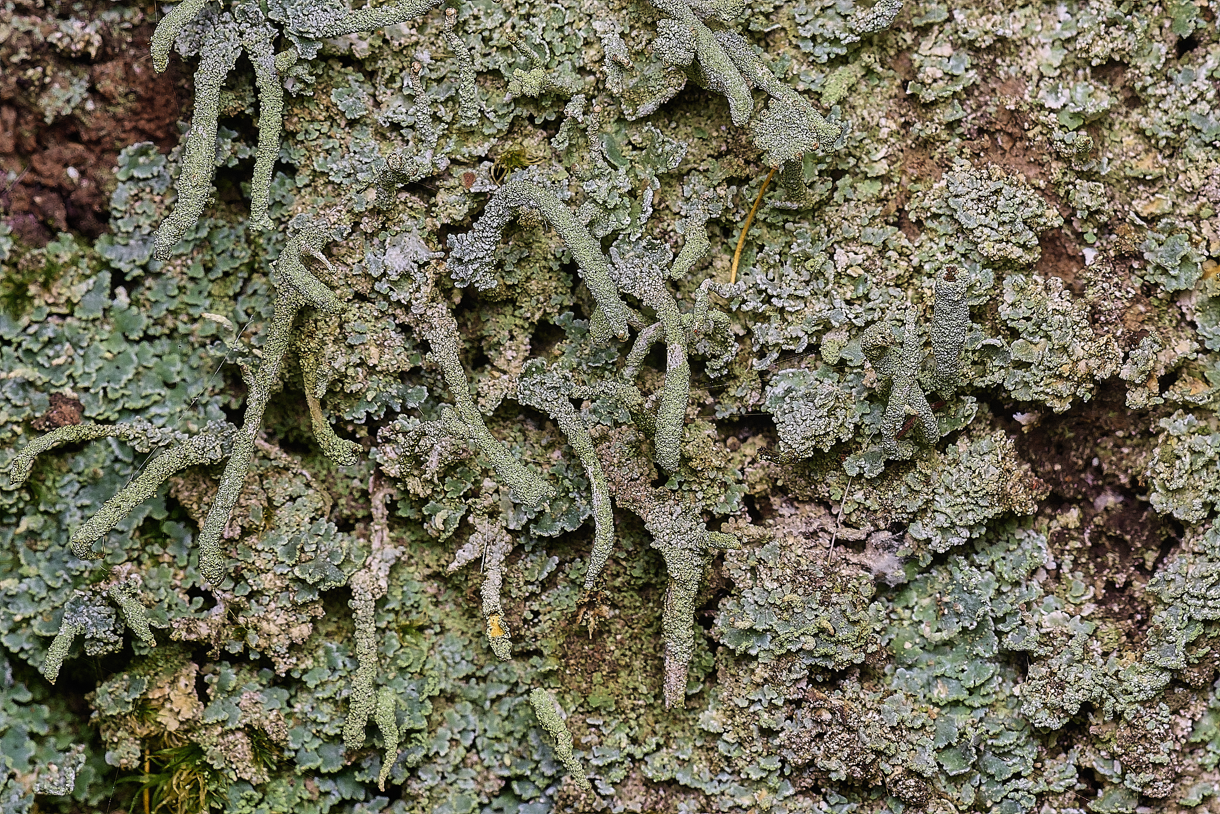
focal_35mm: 225
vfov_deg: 6.1
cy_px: 407
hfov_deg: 9.1
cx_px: 610
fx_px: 7624
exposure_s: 1/200
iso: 640
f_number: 51
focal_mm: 147
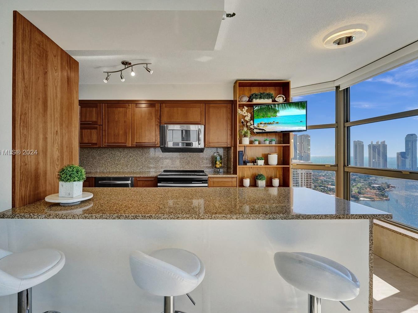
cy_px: 153
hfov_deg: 94.1
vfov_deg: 78.1
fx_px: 193
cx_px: 187
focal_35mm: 16
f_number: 13
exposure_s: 1/500
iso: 1250
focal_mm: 14
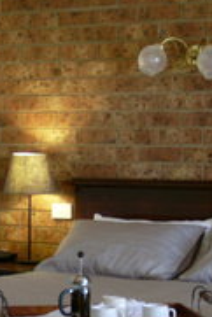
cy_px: 205
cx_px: 88
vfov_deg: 15.2
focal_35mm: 135
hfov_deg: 10.2
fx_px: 1190
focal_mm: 8.1
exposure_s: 1/15
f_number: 3.5
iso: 100
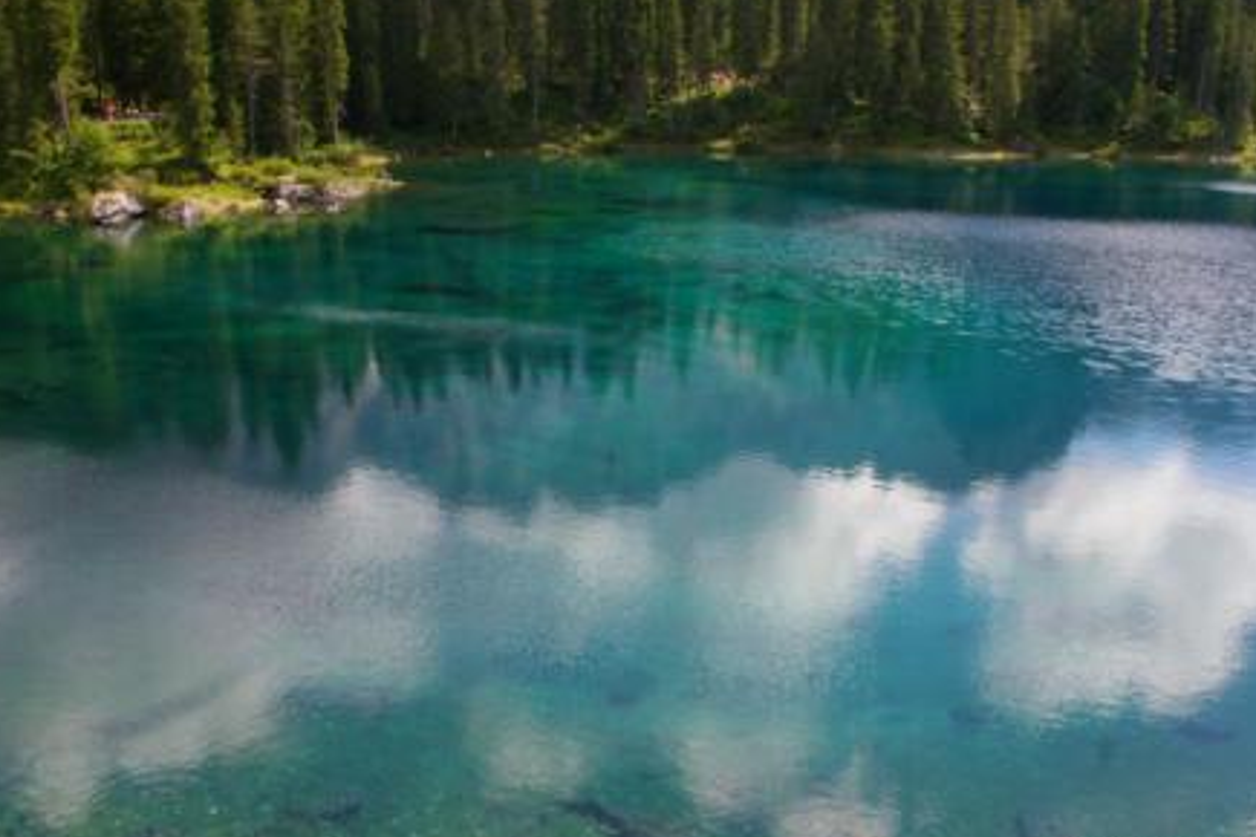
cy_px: 394
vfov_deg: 42.3
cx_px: 606
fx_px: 1081
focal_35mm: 31
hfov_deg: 60.3
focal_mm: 18
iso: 200
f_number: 8
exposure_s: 1/125
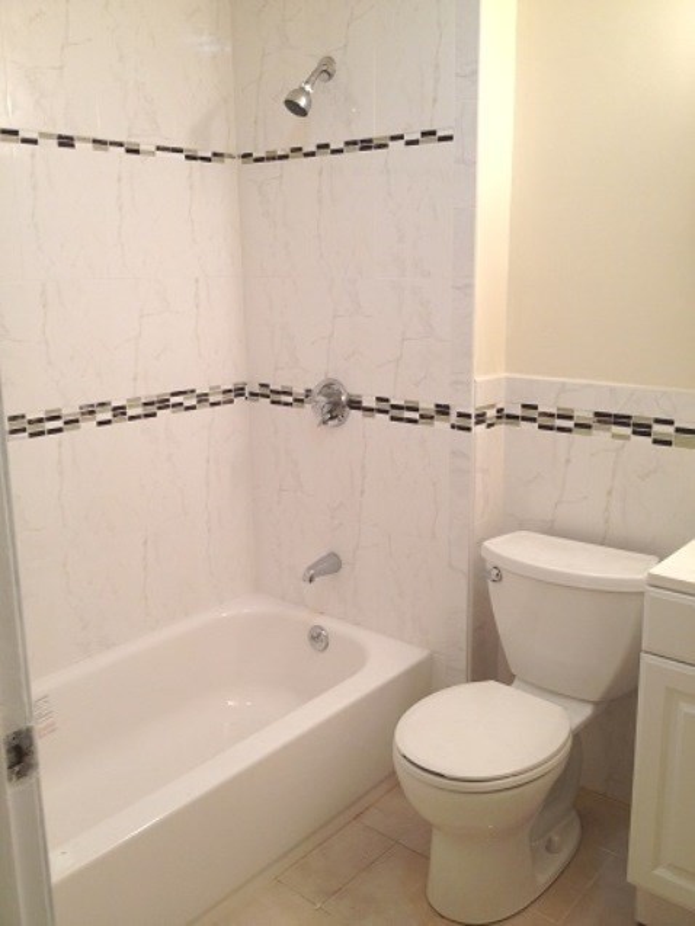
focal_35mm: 35
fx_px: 937
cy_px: 463
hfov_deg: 40.7
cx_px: 348
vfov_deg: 52.6
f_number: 2.4
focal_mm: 4.28
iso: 64
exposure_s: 1/40
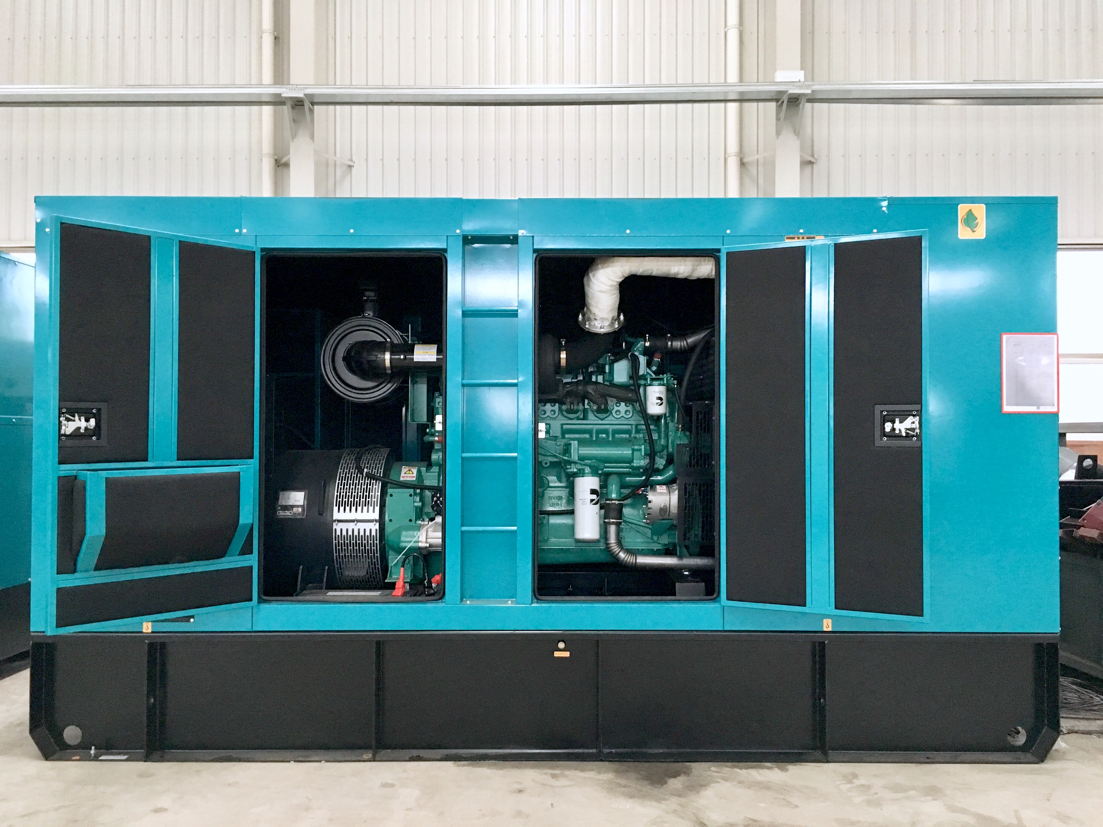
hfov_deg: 61.7
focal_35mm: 29
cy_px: 414
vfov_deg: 48.2
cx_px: 552
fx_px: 924
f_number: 2.2
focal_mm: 4.15
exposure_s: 1/25
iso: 200
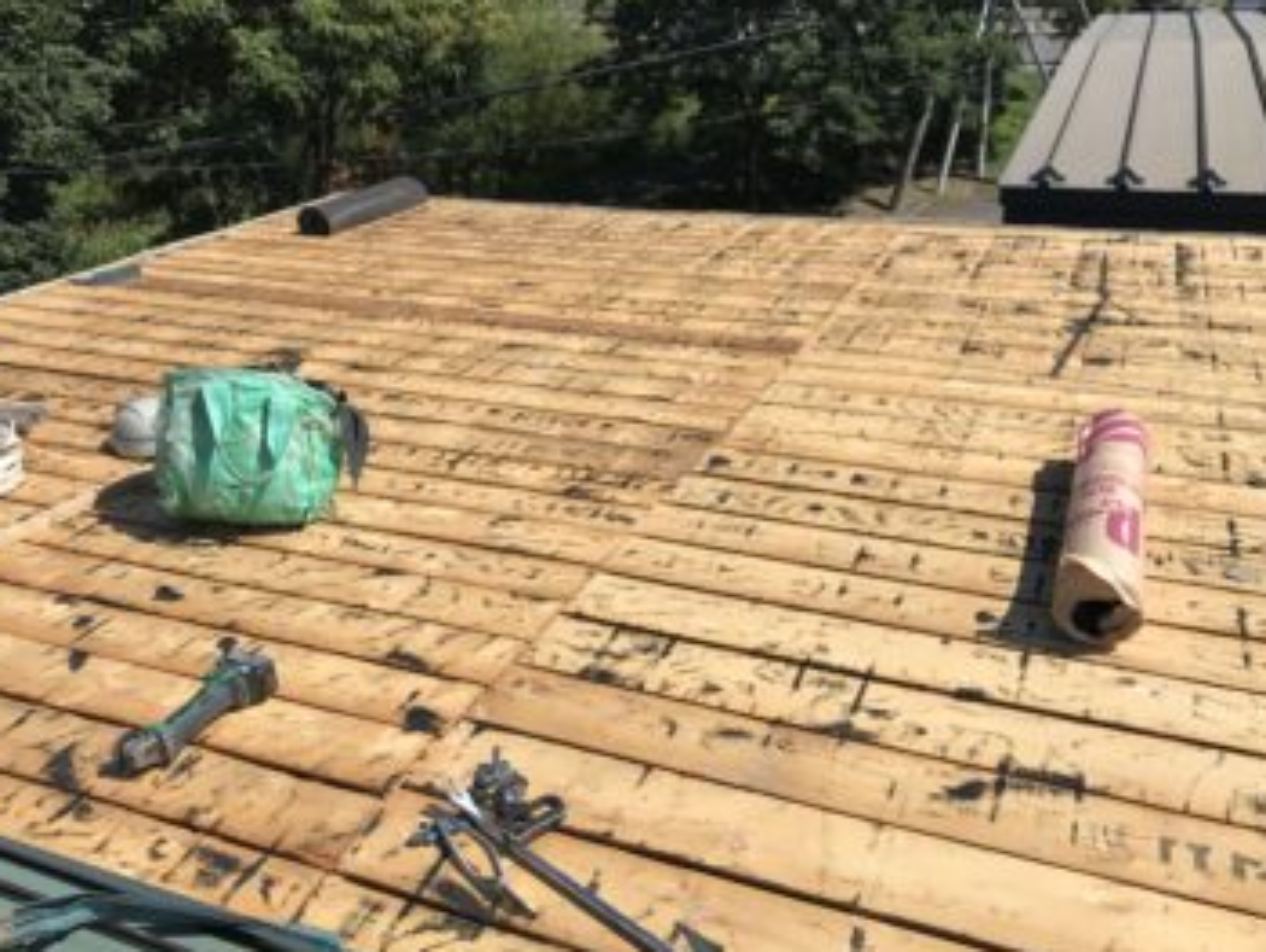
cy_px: 463
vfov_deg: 44.2
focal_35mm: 32
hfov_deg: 56.8
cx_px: 619
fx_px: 1171
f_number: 1.8
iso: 20
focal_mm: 3.99
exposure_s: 1/3690
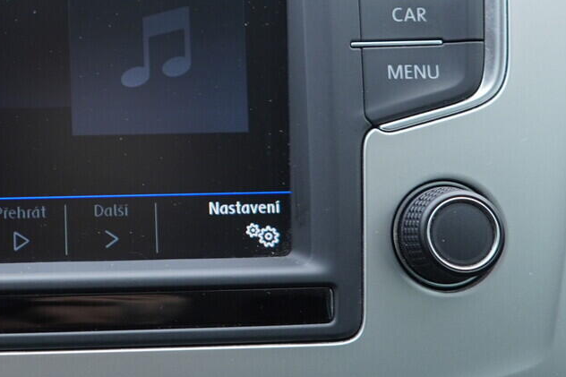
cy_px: 56
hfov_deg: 23.5
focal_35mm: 82
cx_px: -22
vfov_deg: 16.5
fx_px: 1289
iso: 200
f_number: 2.8
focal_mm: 24
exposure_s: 1/40
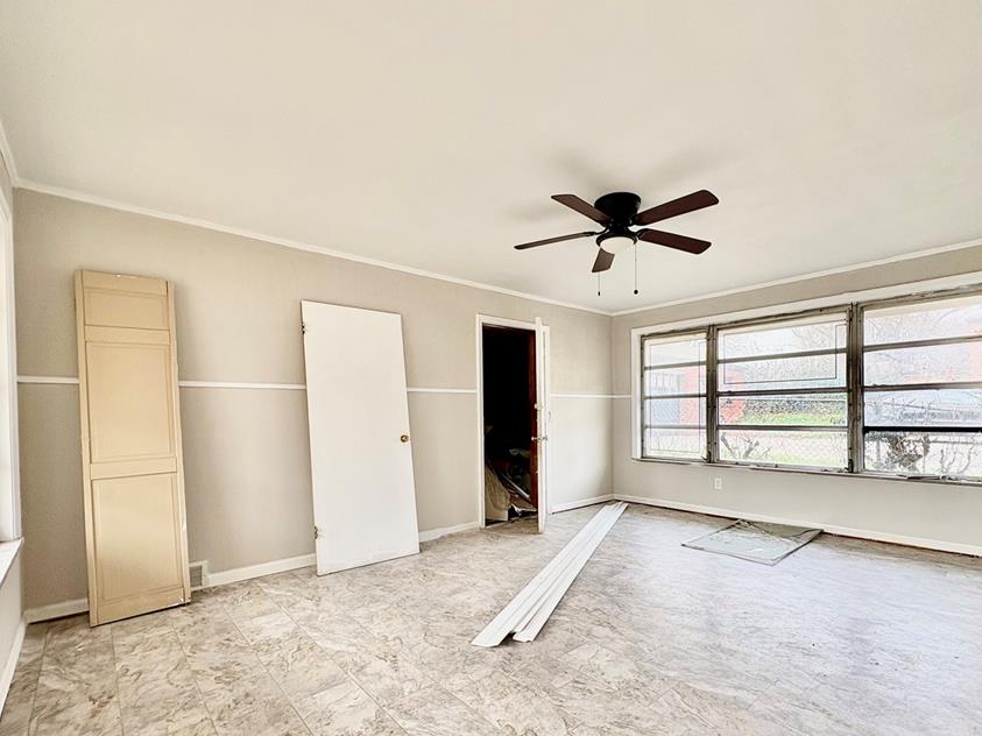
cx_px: 531
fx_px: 482
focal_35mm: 17
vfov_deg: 74.3
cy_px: 419
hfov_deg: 90.8
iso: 64
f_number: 2.2
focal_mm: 2.22
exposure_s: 1/154
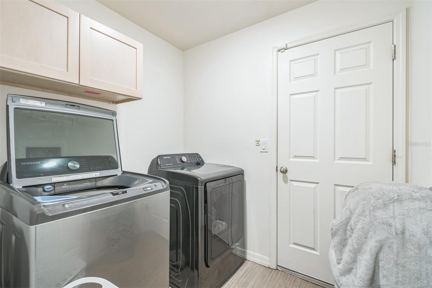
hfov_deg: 100.4
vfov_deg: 77.3
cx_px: 216
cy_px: 144
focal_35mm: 15
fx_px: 180
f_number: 7.1
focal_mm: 10
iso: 400
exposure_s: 1/10
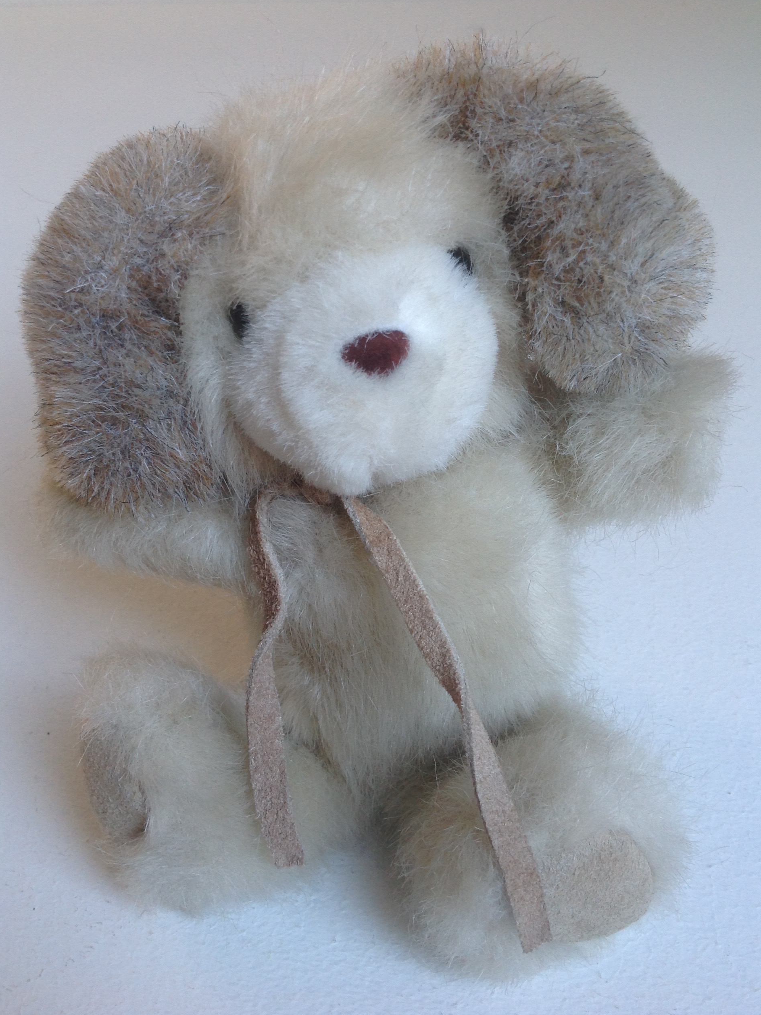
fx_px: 1055
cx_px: 383
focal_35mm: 36
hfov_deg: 39.7
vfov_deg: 51.4
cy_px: 501
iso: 50
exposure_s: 1/20
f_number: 2.4
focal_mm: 4.28
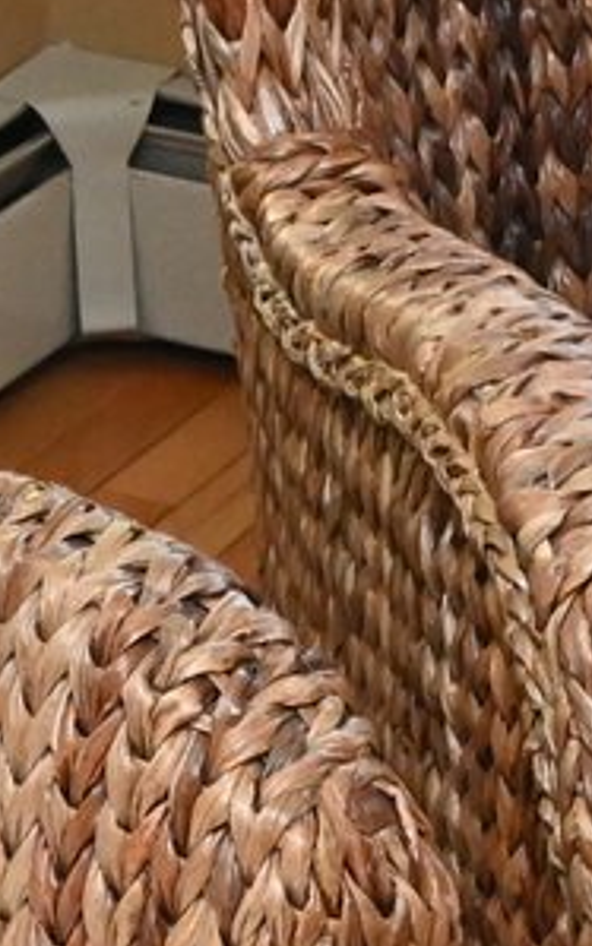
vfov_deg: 10.8
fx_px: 4928
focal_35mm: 191
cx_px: 294
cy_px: 1080
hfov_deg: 6.9
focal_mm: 28
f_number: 13
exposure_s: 1/60
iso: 8000
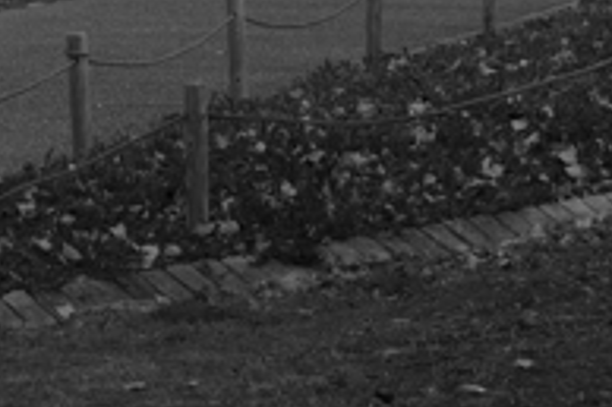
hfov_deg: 7.4
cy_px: -287
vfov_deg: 4.9
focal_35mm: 275
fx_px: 4671
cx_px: -76
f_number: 6.3
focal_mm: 35
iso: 100
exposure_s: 1/400
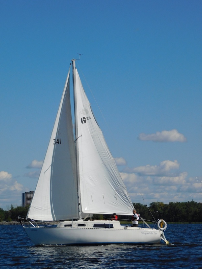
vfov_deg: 11.6
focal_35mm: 170
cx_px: 101
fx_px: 1323
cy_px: 134
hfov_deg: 8.7
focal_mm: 30.1
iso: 125
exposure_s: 1/400
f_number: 10.6
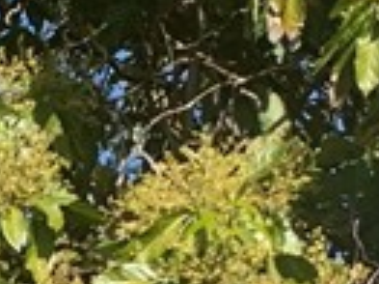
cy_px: 1075
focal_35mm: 204
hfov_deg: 9.1
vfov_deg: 6.2
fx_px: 2231
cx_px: -382
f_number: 1.8
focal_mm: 4.25
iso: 25
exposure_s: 1/1634
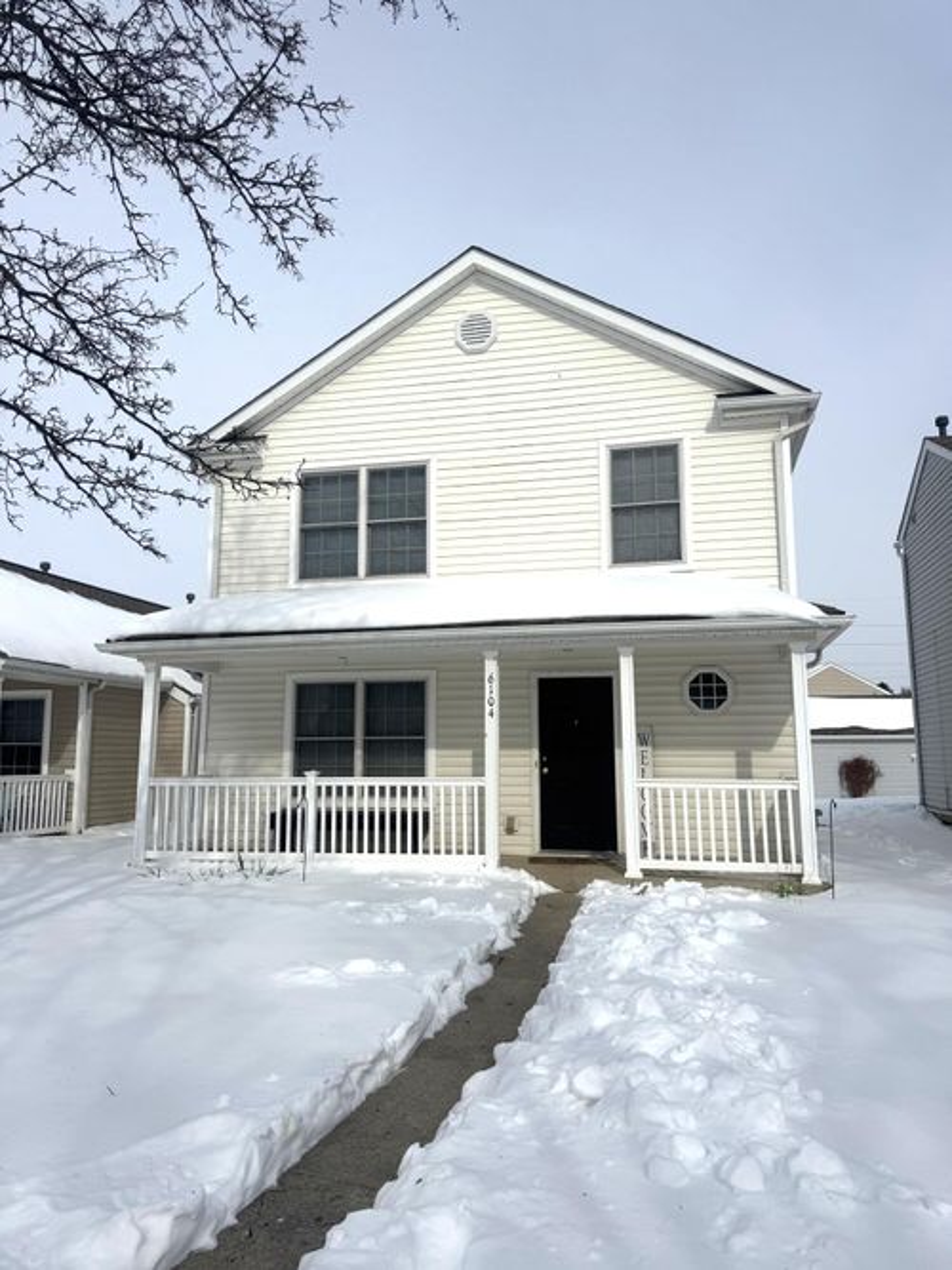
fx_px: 880
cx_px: 476
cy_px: 635
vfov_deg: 71.6
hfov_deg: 56.8
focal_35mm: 24
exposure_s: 1/15152
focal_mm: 6.76
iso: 64
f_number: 1.78
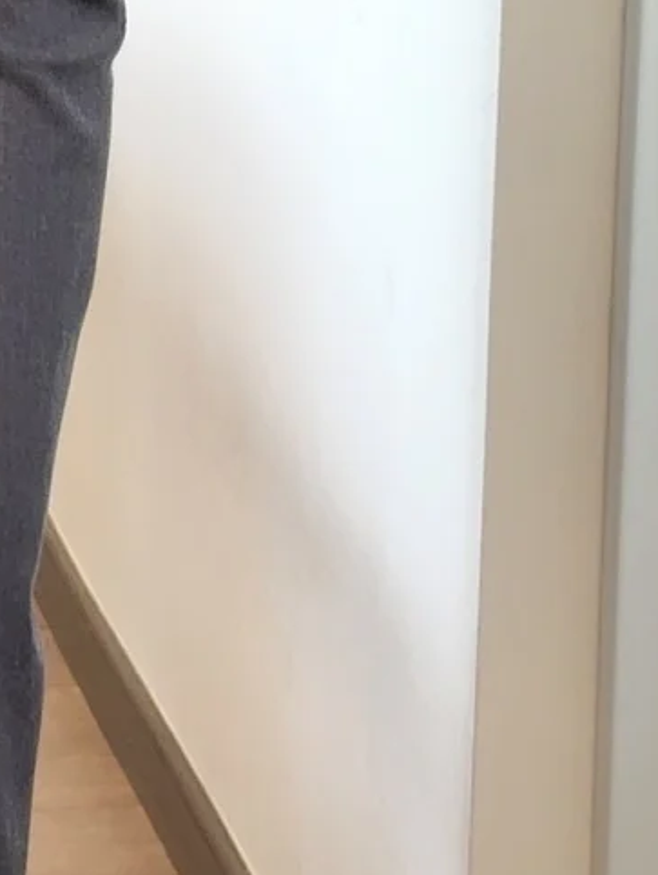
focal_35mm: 143
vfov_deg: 13.1
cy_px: -406
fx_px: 3620
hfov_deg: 10.3
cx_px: -89
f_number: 1.78
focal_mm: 6.76
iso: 100
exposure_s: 1/50
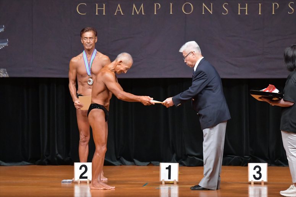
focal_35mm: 255
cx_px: 148
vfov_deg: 5.4
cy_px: 98
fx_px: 2096
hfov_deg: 8.1
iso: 6400
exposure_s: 1/400
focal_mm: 170
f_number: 5.6
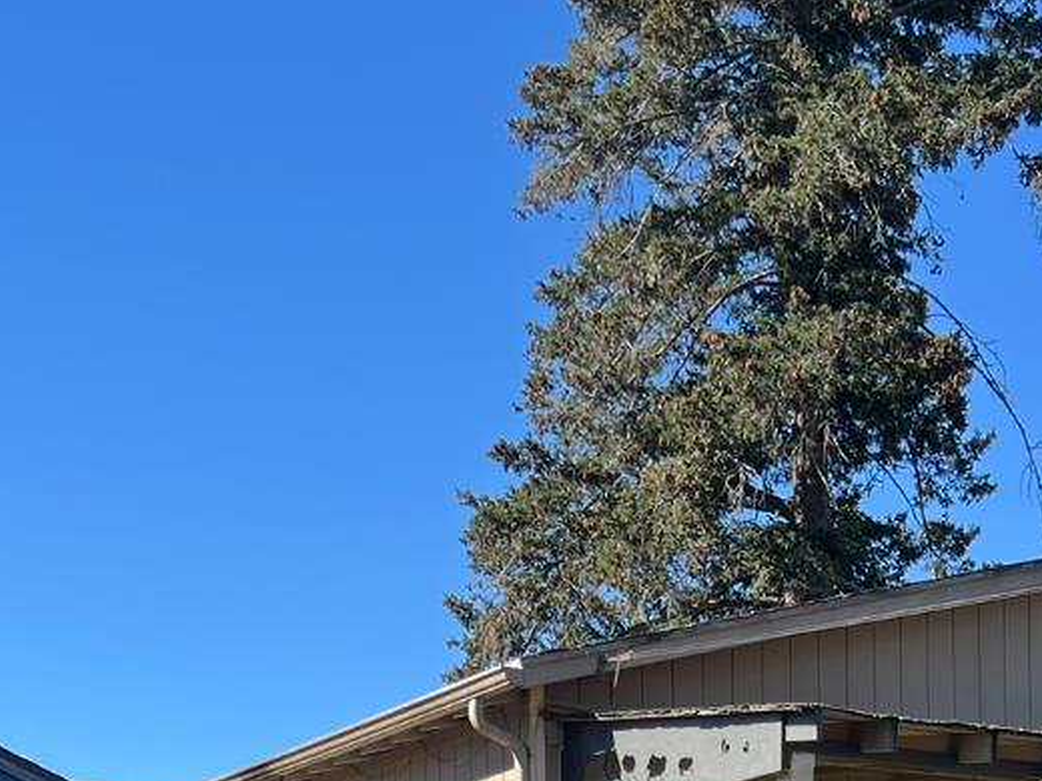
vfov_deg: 18.0
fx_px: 2258
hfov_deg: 25.8
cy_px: 1092
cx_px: 727
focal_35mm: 75
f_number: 1.5
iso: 50
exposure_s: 1/1669
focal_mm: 5.7
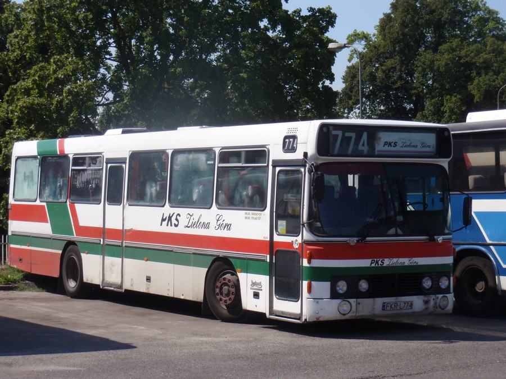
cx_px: 253
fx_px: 1213
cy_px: 190
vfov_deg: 17.8
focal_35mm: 83
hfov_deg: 23.6
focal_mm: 14.94
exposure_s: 1/500
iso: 100
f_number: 5.1
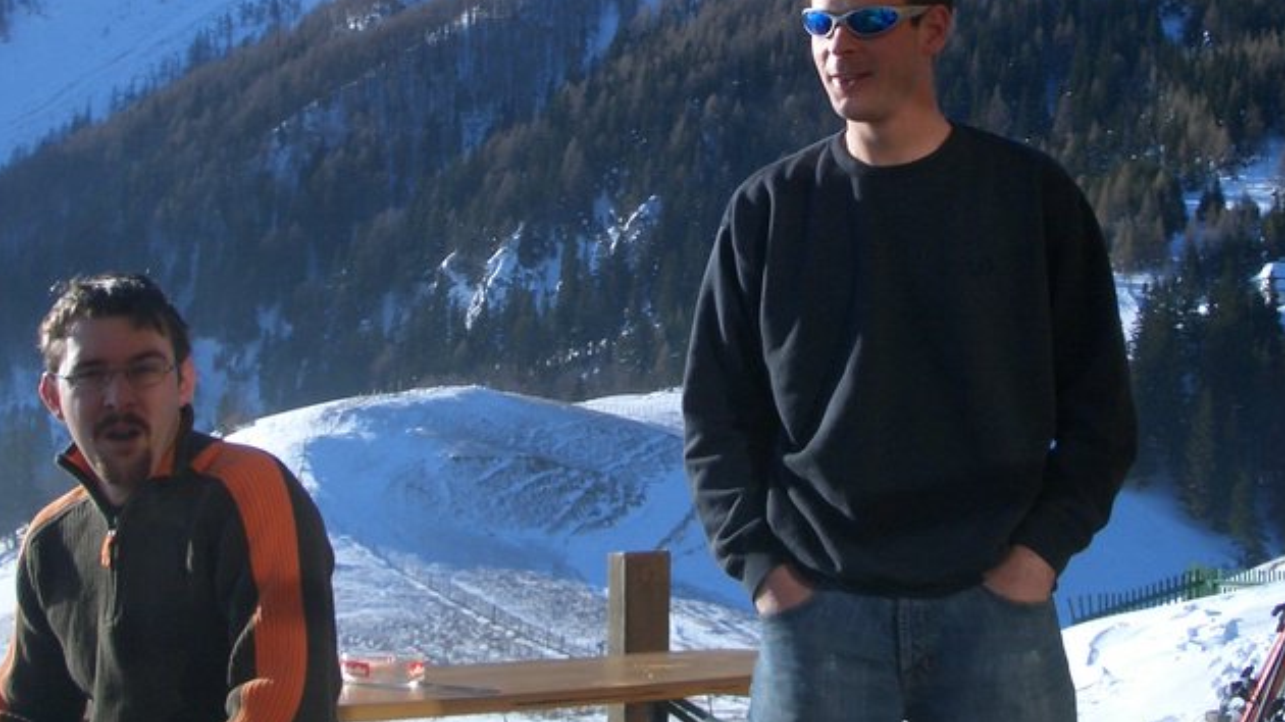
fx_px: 2112
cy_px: 177
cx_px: 651
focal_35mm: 62
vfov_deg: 19.3
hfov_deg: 33.8
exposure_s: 1/500
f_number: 4.3
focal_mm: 5.8
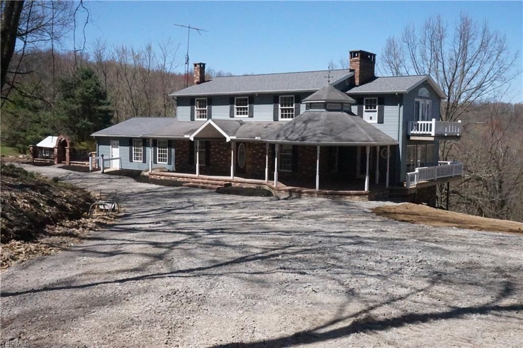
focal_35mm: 38
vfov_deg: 35.4
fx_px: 544
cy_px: 174
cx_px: 262
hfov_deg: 51.3
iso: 8000
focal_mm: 25
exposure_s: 1/4000
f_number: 18
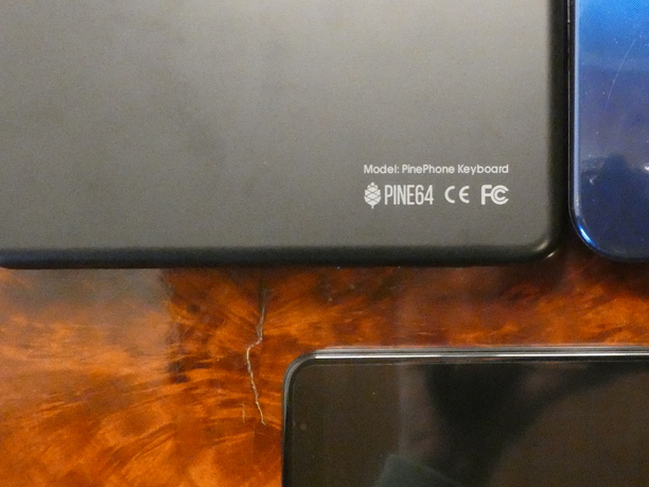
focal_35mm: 60
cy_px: 220
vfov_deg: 24.4
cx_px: 567
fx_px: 1125
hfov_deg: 30.9
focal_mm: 5.3
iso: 1600
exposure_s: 1/30
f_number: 3.3
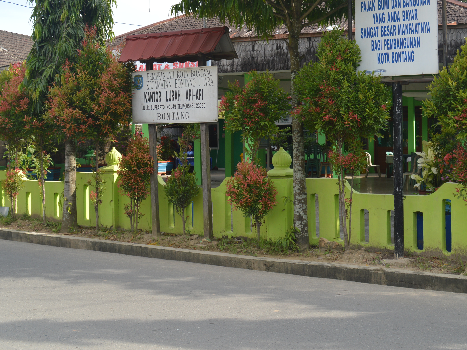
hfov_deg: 40.4
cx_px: 262
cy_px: 125
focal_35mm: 47
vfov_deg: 30.7
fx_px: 634
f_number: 6.3
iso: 100
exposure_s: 1/160
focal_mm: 22
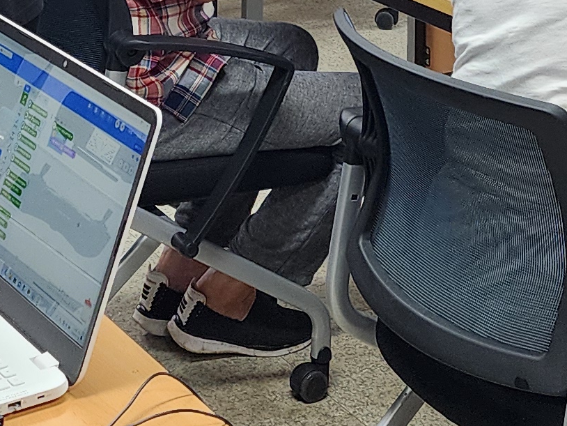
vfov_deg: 12.1
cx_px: 238
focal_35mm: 113
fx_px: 1851
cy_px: -318
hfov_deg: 17.4
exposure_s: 1/120
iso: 200
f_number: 1.8
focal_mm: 6.4
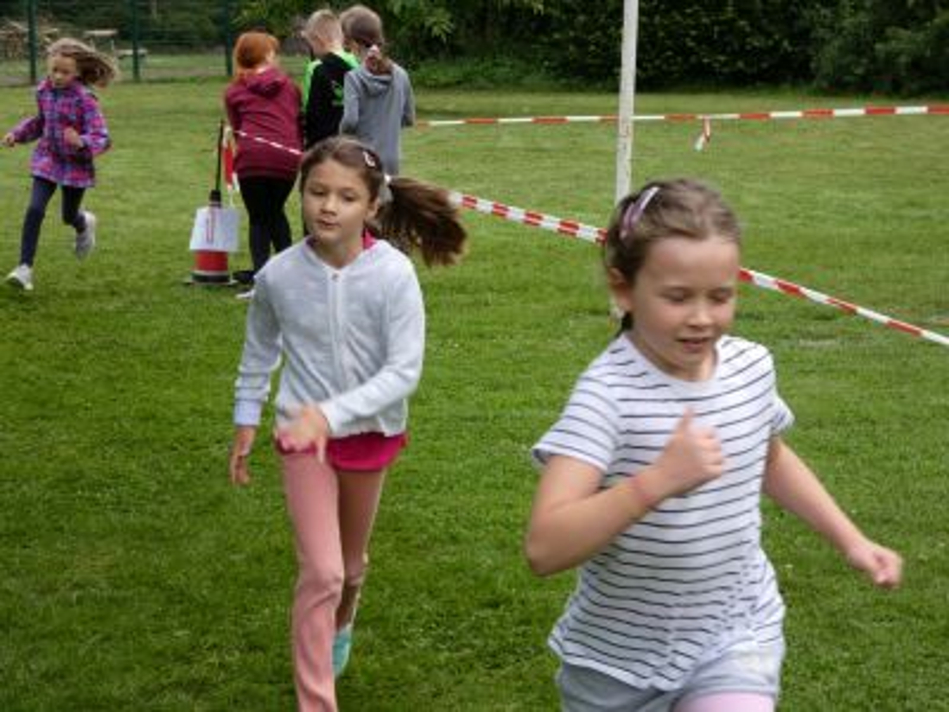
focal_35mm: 107
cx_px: 474
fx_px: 2933
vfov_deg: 13.8
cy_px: 356
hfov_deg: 18.4
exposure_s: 1/160
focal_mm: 19.2
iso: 80
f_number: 4.9
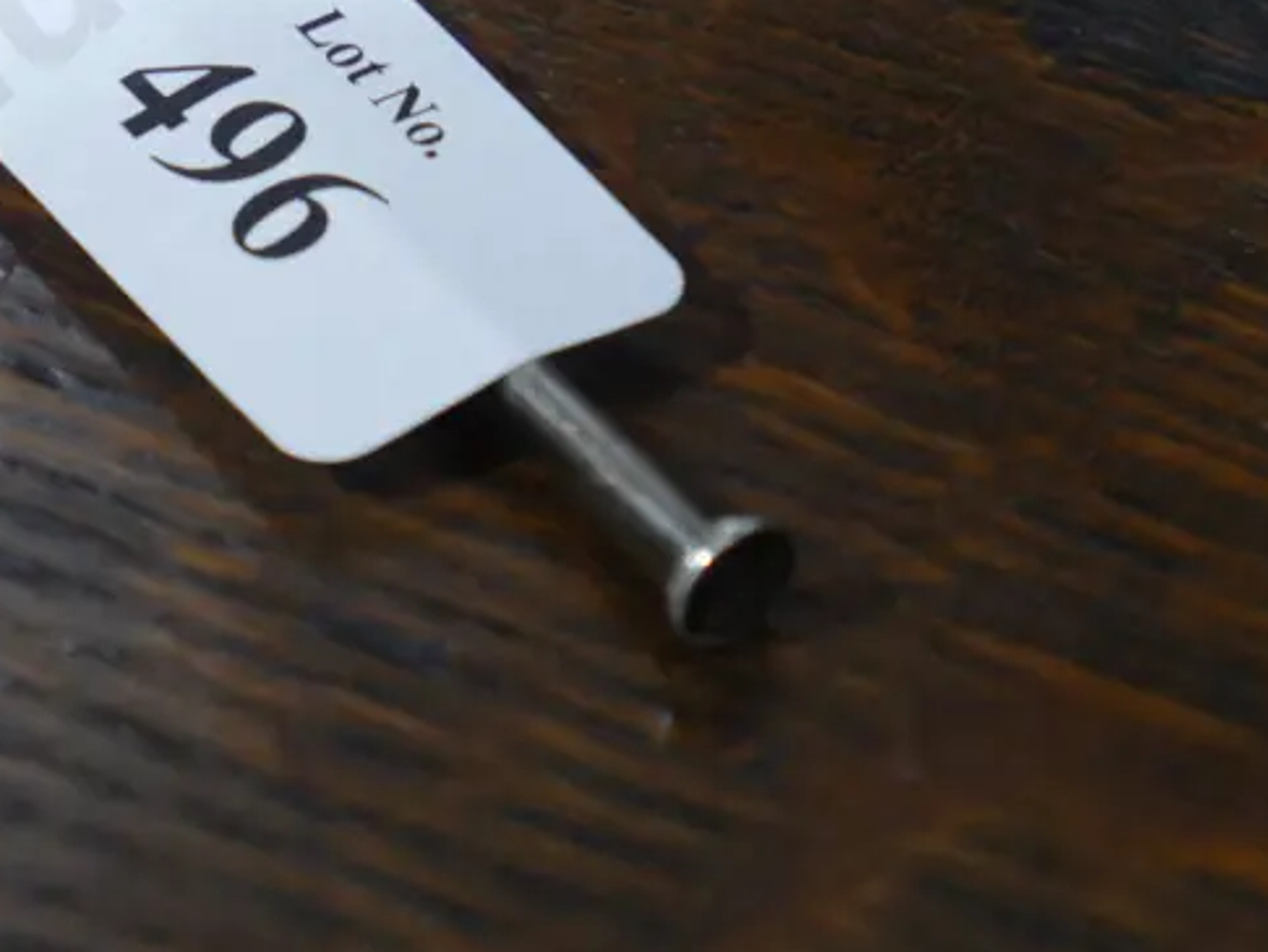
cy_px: -17
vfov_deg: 8.3
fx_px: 6487
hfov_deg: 11.1
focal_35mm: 177
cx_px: 65
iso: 2000
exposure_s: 1/100
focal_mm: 42
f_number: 5.6
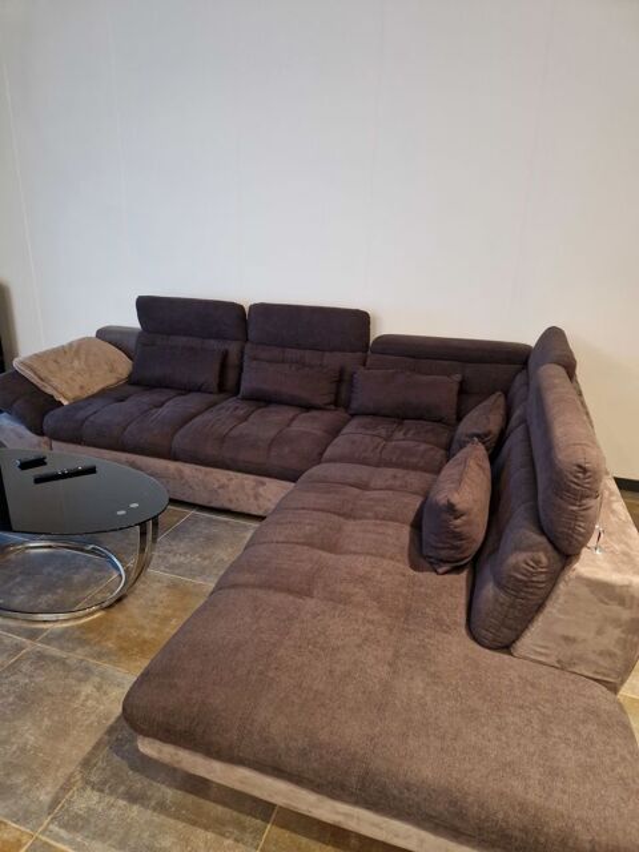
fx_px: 566
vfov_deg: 73.9
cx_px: 320
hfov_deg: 58.9
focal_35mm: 23
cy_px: 426
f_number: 1.8
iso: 640
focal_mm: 5.4
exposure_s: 1/25
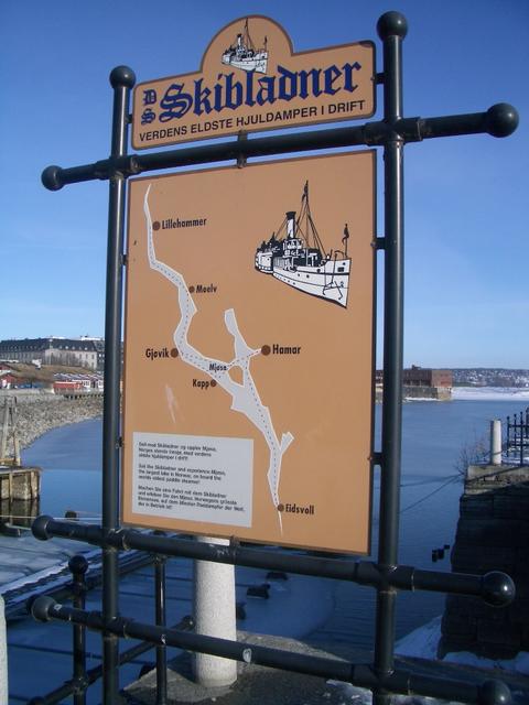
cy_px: 352
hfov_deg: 40.7
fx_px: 713
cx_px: 264
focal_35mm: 35
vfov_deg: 52.6
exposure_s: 1/500
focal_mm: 5.8
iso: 50
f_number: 4.3
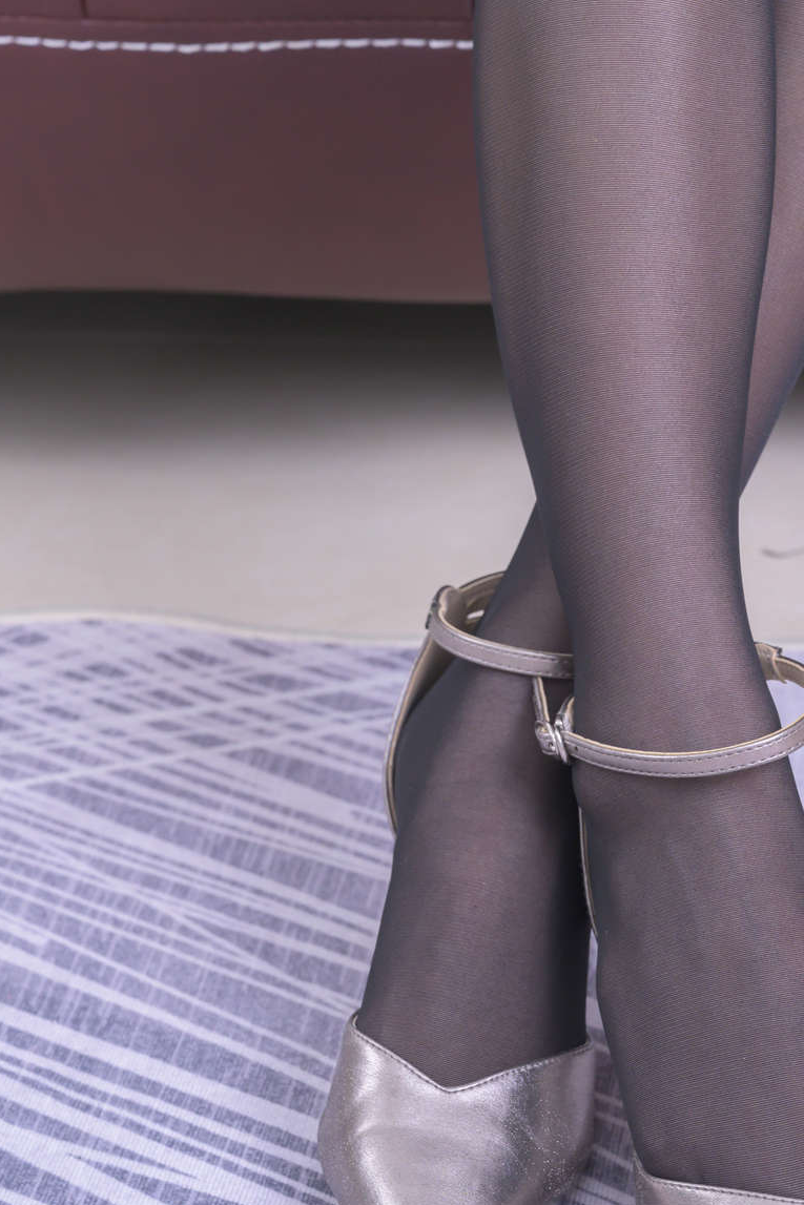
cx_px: 577
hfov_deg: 13.4
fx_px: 3416
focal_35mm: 102
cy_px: 718
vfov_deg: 20.0
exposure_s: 1/160
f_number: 8
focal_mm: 65
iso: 640
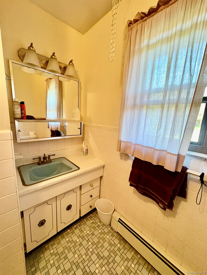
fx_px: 112
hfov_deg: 85.7
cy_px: 138
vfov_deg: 102.1
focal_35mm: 14
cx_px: 104
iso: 500
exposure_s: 1/60
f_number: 2.2
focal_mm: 2.22
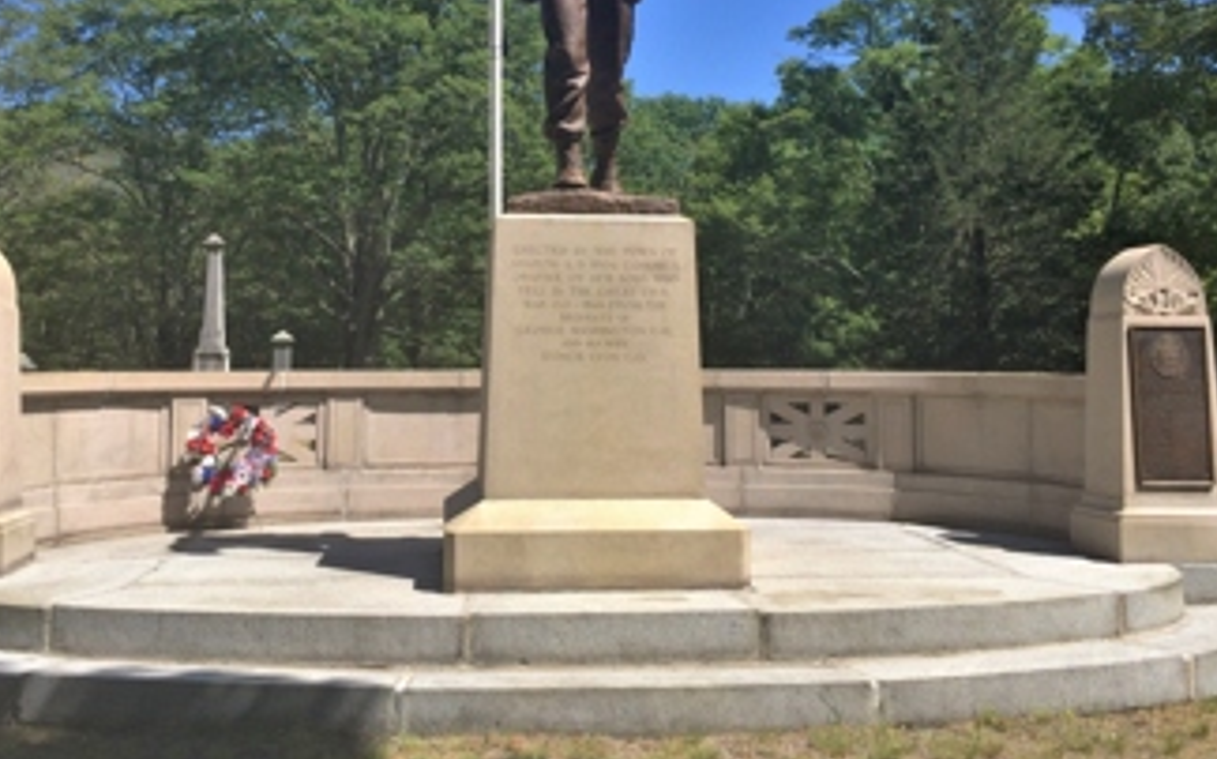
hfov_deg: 51.5
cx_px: 563
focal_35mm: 38
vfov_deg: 33.3
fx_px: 1259
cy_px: 259
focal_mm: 4.15
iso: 32
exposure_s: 1/2160
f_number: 2.2
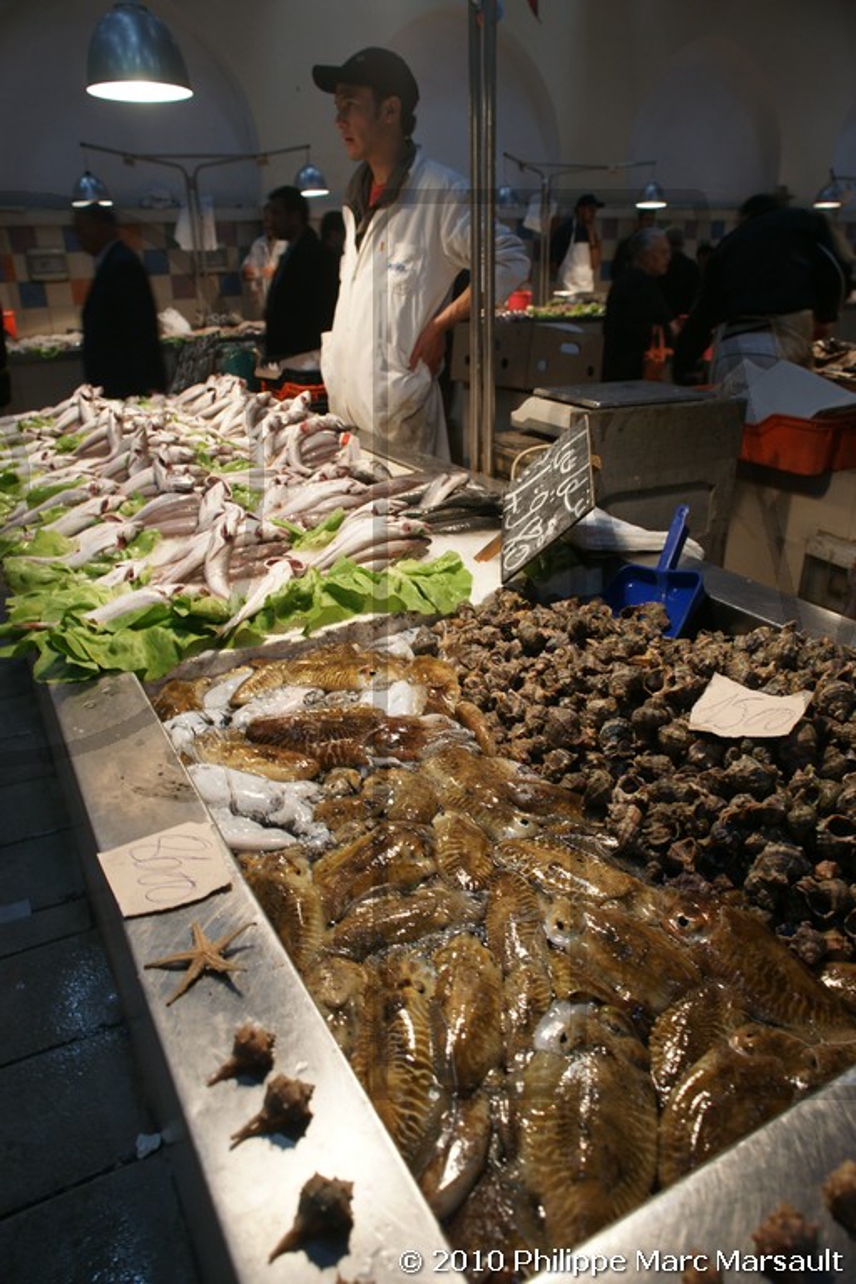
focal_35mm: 24
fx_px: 856
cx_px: 428
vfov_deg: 73.7
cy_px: 642
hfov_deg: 53.1
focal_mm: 24
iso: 400
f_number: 6.3
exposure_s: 1/20
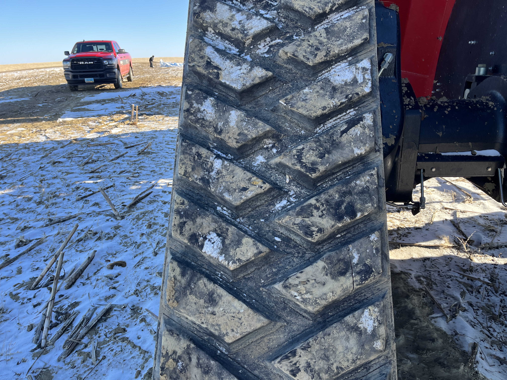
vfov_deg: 53.1
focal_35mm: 26
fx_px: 381
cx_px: 254
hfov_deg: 67.3
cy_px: 190
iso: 50
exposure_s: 1/676
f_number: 1.6
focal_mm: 5.1
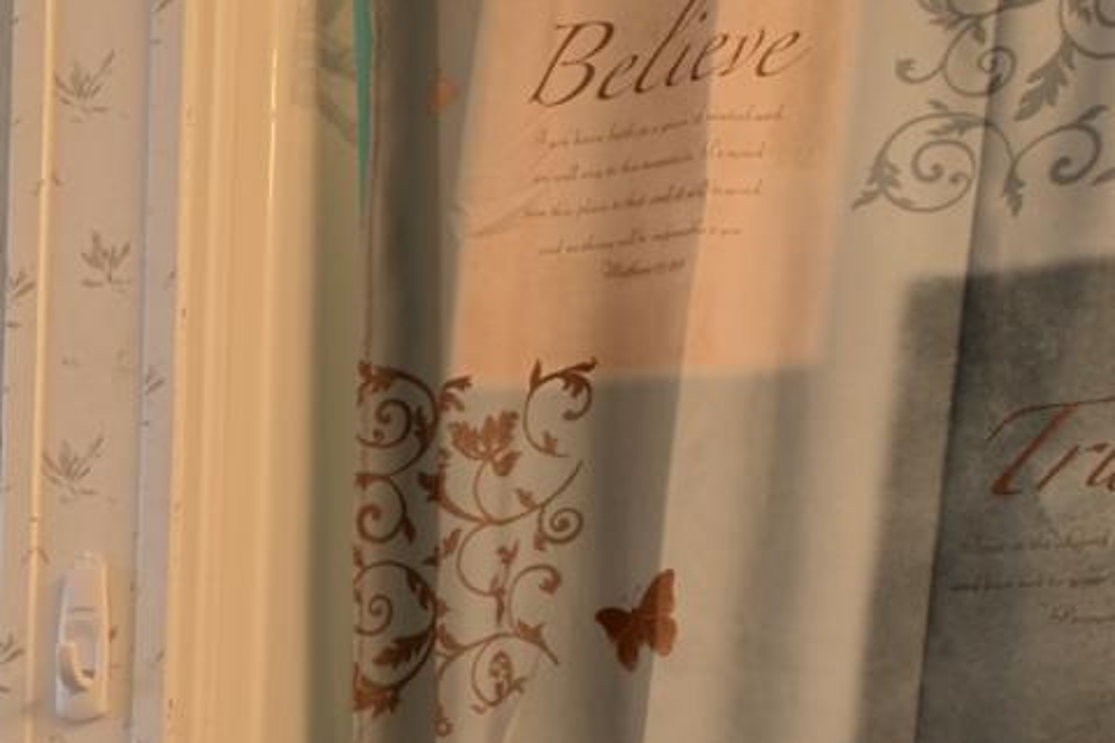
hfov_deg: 20.0
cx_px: -864
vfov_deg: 17.1
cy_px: 980
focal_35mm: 75
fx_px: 2323
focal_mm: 12
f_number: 13
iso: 200
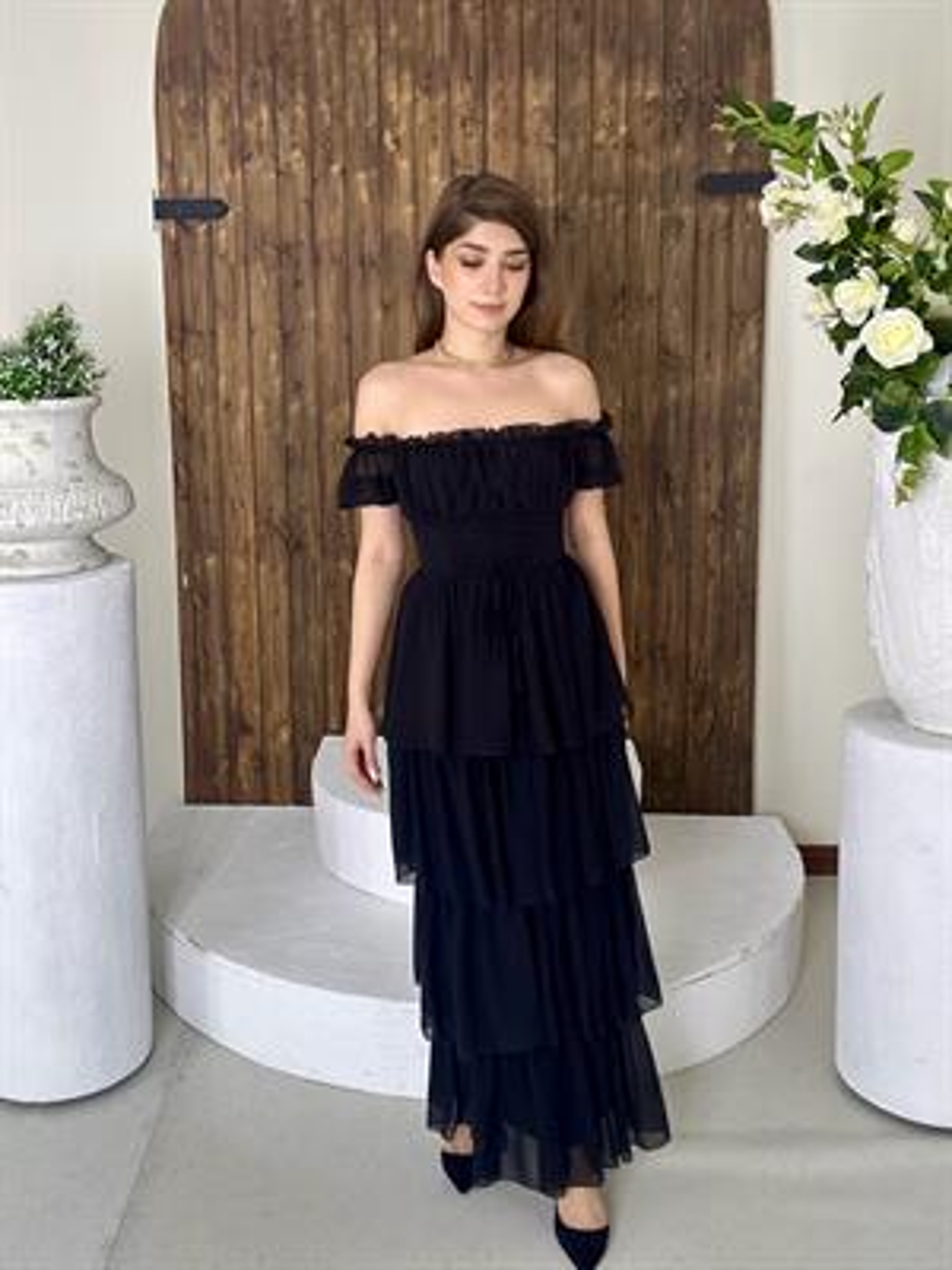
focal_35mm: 30
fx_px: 1100
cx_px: 476
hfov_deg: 46.8
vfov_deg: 60.0
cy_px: 635
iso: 32
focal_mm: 2.69
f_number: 1.9
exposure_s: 1/100
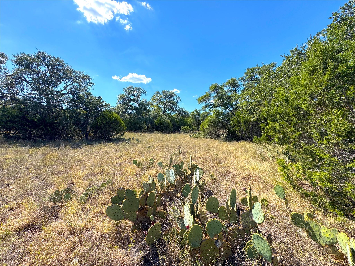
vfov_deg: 85.7
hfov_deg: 102.1
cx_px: 178
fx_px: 144
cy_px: 133
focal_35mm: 14
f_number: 2.2
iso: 40
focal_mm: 2.22
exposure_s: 1/1420
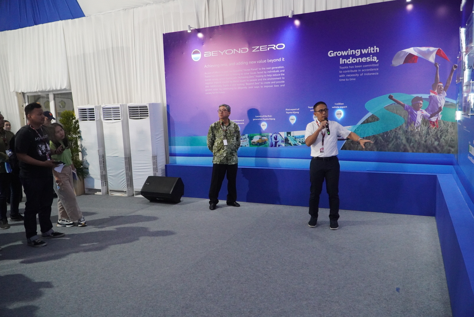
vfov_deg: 48.0
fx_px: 356
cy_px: 158
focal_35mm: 27
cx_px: 237
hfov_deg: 67.3
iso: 4000
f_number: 4
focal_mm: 18
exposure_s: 1/200
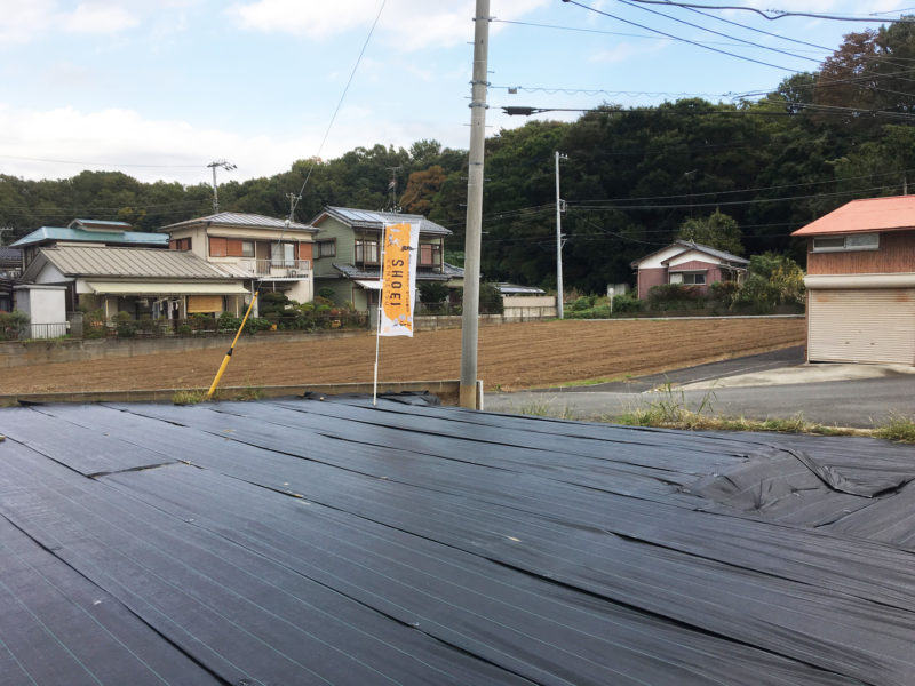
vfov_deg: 48.2
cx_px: 458
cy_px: 343
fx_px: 767
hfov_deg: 61.7
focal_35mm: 29
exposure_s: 1/705
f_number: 2.2
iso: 25
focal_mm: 4.15
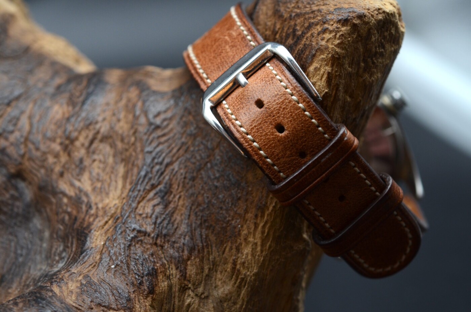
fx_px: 1175
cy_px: 156
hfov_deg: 22.7
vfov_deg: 15.1
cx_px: 236
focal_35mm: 90
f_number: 6.3
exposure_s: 1/40
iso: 500
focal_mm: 60
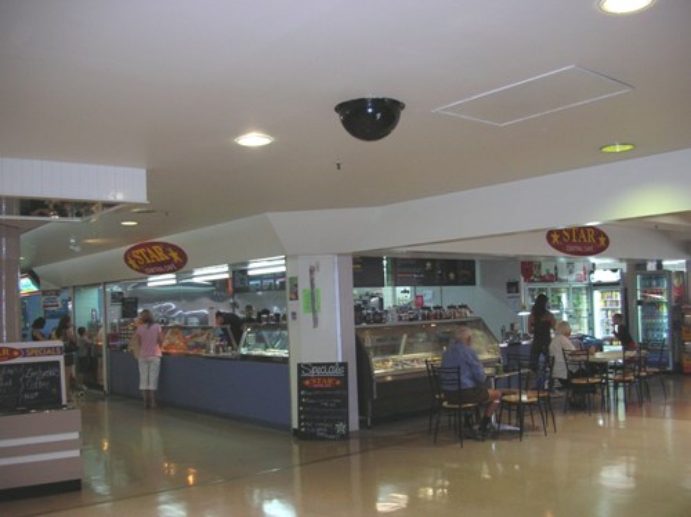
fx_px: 698
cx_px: 346
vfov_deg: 40.6
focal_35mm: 35
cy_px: 258
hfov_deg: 52.7
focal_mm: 5.8
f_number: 2.8
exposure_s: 1/60.1
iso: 85
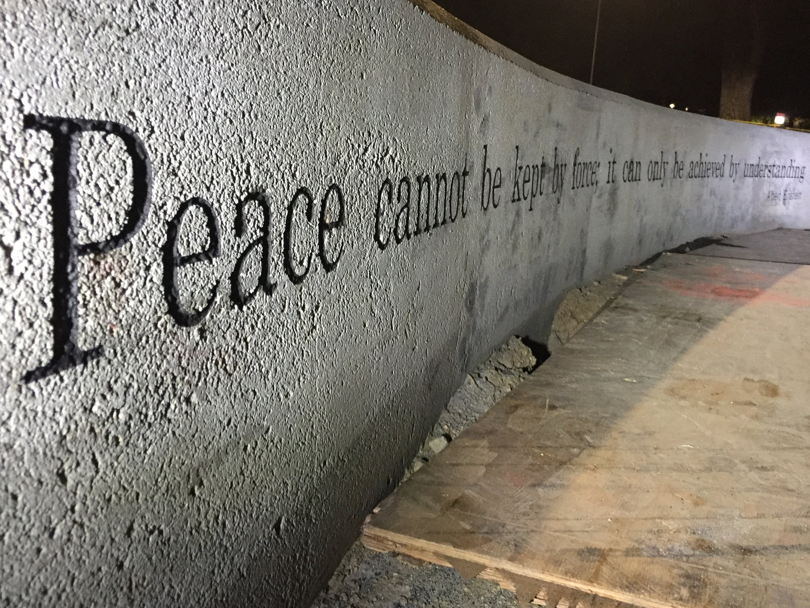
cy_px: 280
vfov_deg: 41.8
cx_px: 456
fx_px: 796
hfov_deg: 53.8
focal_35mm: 34
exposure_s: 1/15
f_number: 2.2
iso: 320
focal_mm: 4.15
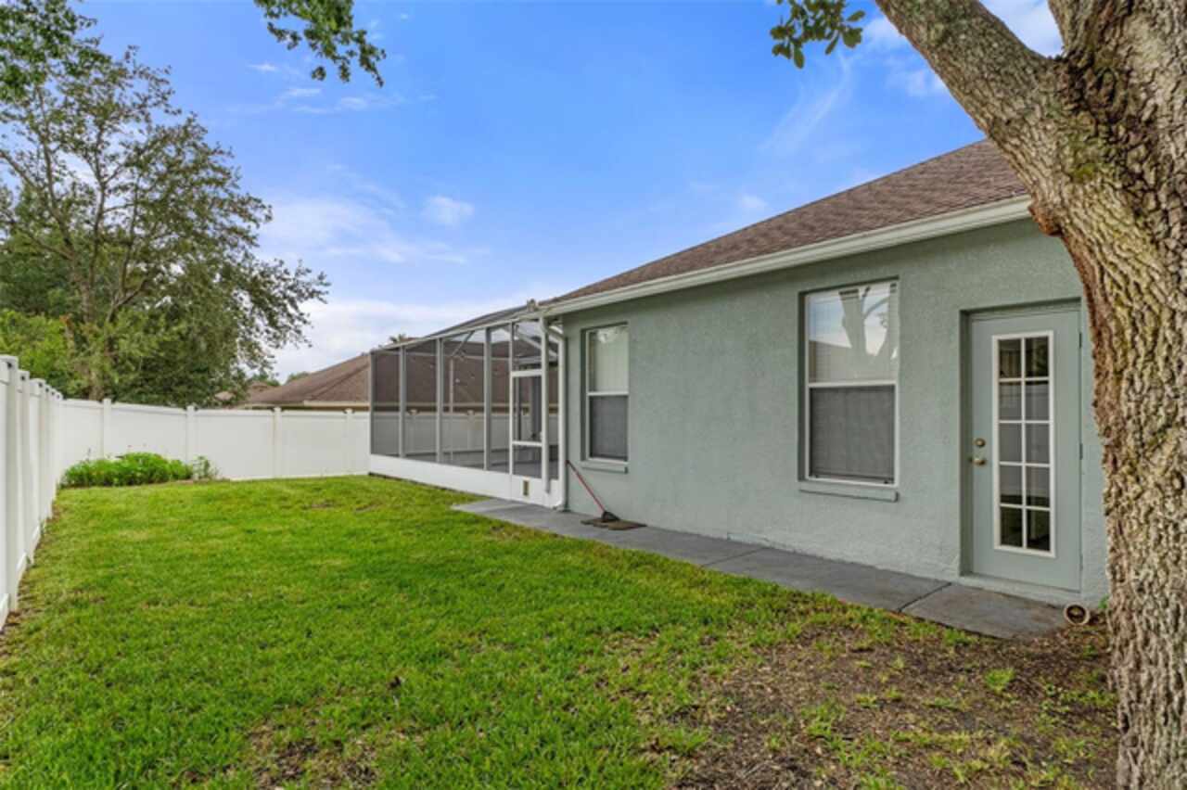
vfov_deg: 67.3
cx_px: 594
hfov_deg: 90.0
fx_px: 593
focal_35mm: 18
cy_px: 395
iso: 320
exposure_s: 1/1000
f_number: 8
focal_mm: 12
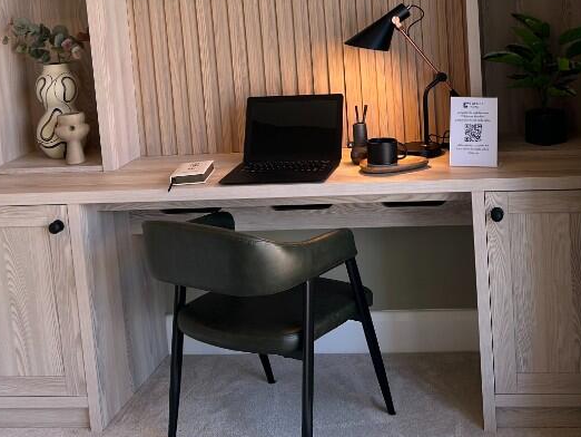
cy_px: 54
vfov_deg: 27.7
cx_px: 435
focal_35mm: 51
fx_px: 856
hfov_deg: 36.6
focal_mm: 5.7
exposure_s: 1/121
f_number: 1.5
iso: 32
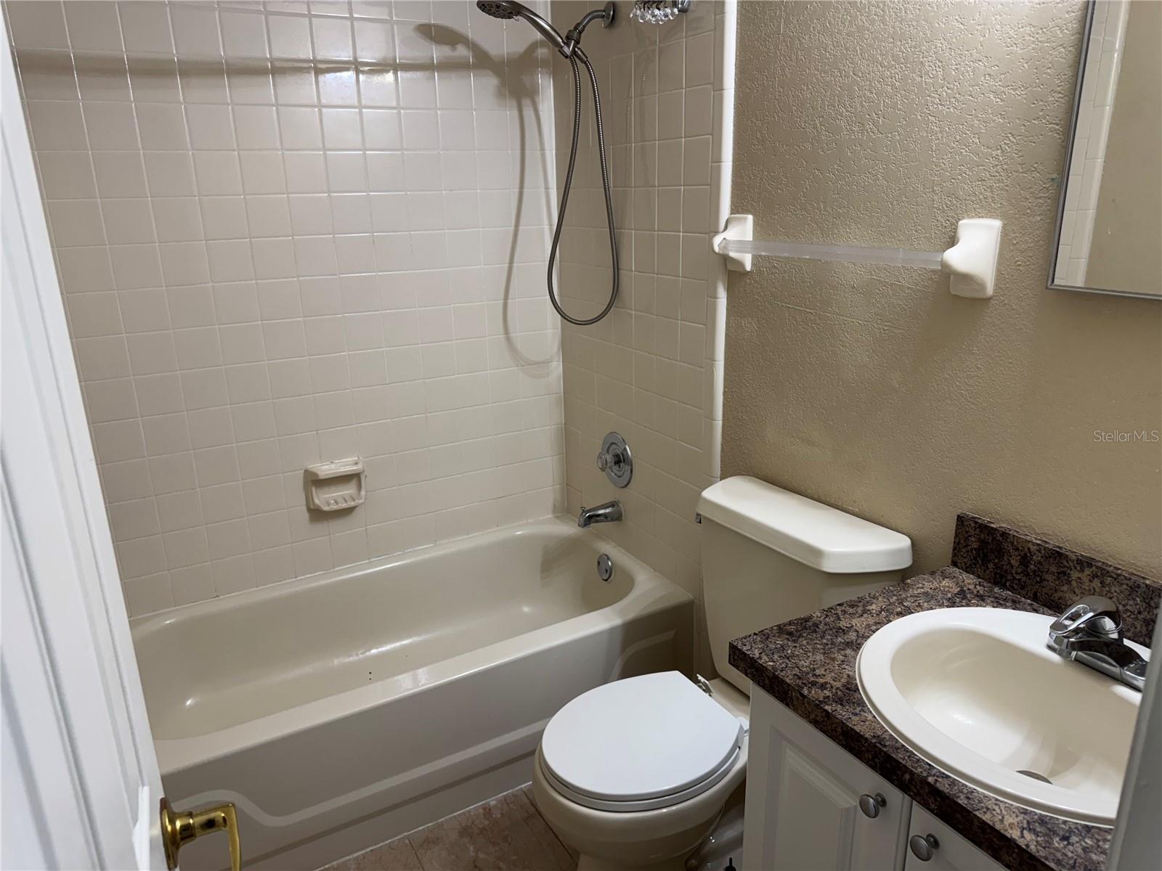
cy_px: 436
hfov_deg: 71.6
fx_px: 806
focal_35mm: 24
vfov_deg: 56.8
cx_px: 581
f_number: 1.78
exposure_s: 1/120
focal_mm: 6.76
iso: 100
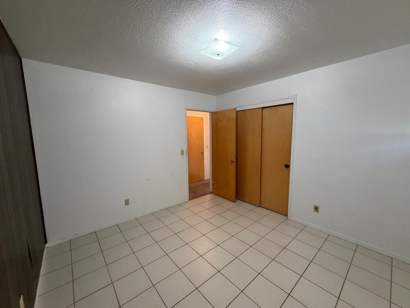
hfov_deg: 102.1
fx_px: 166
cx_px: 205
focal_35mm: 14
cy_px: 154
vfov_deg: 85.7
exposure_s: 1/60
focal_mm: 2.22
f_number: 2.2
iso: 320
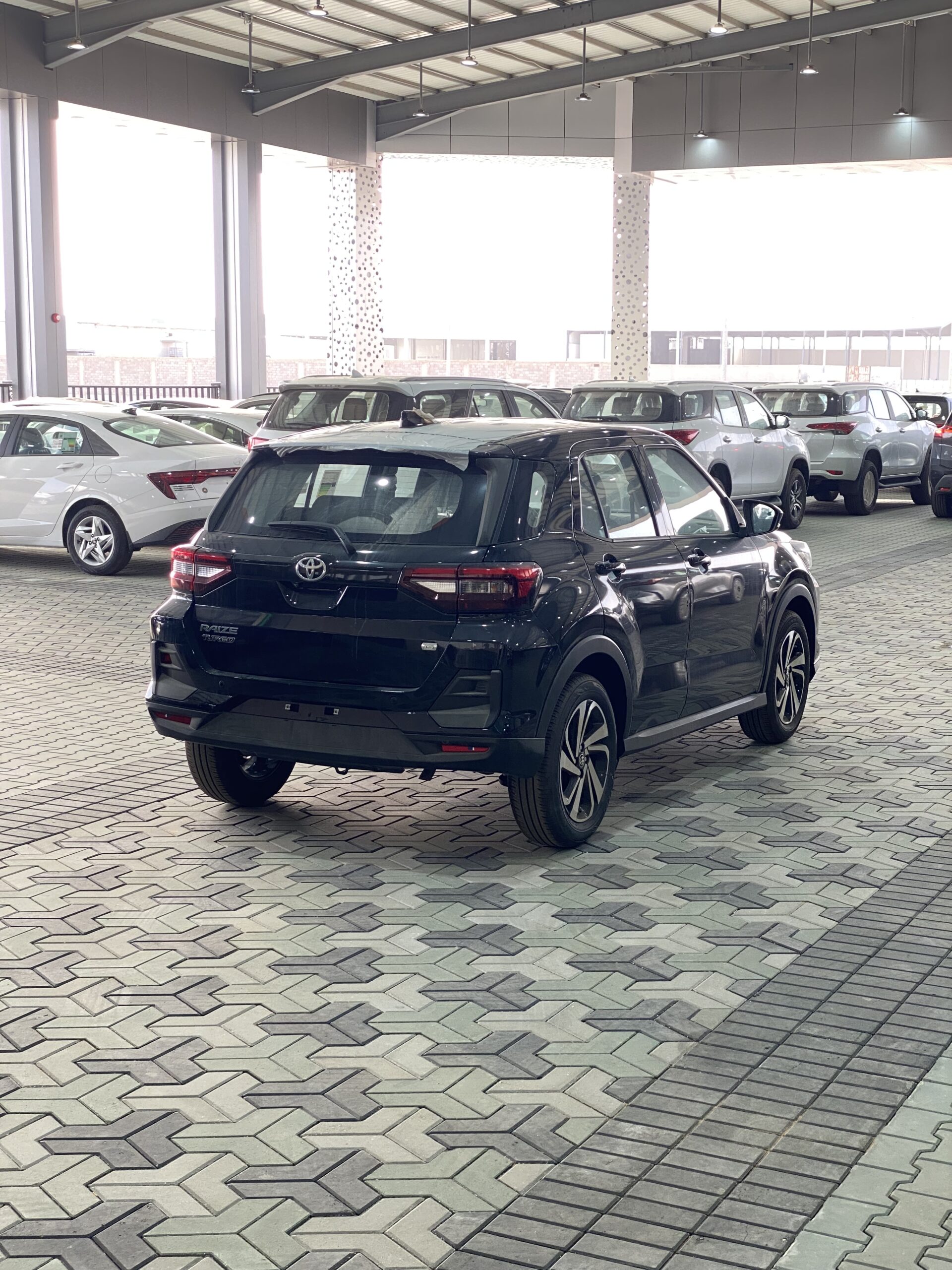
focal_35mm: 52
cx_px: 476
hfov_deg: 28.0
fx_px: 1907
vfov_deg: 36.8
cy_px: 635
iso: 80
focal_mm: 6
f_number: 2
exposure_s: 1/122
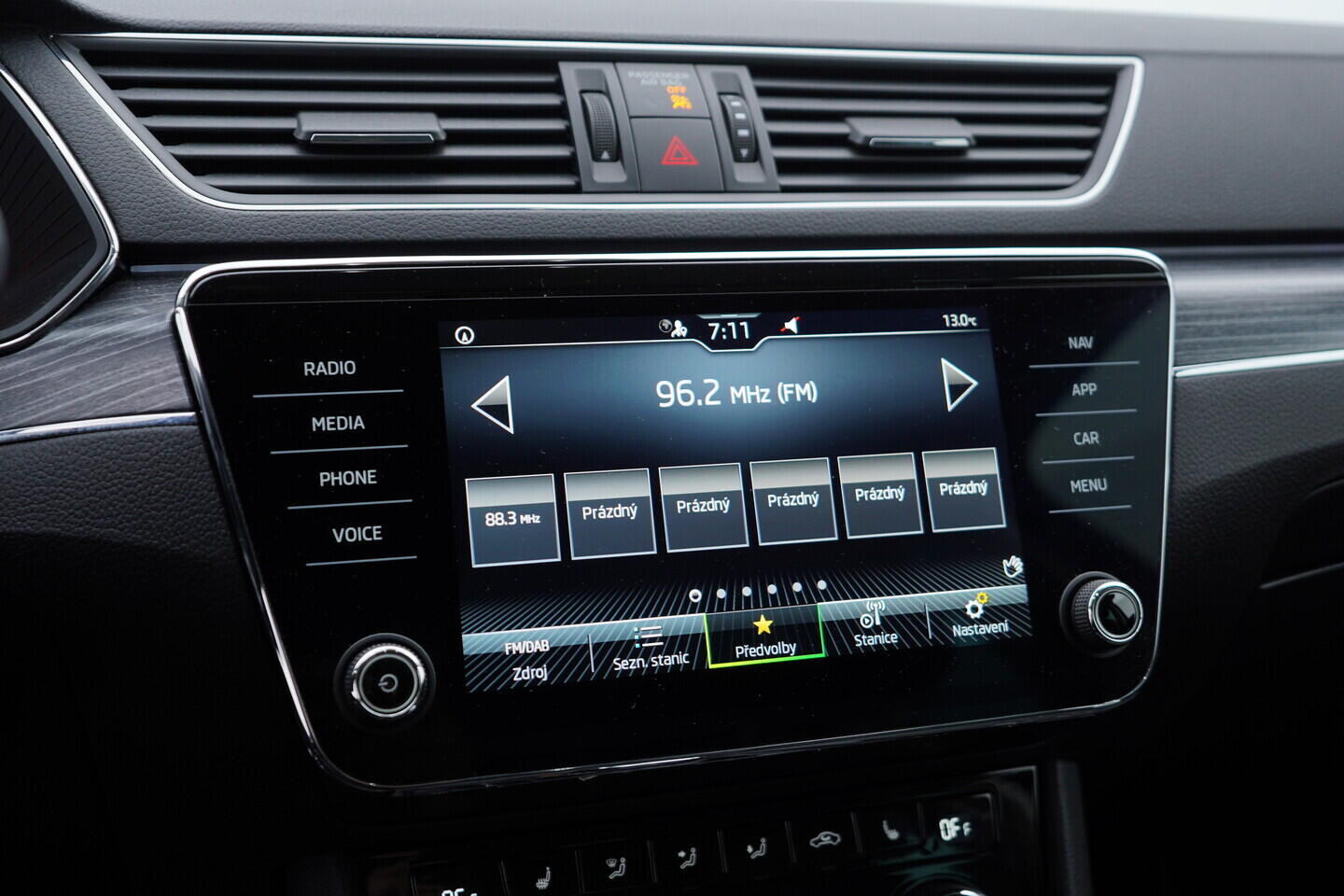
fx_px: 1344
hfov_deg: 53.1
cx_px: 672
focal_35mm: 36
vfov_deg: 36.9
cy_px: 448
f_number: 3.2
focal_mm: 24
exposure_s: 1/50
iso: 125
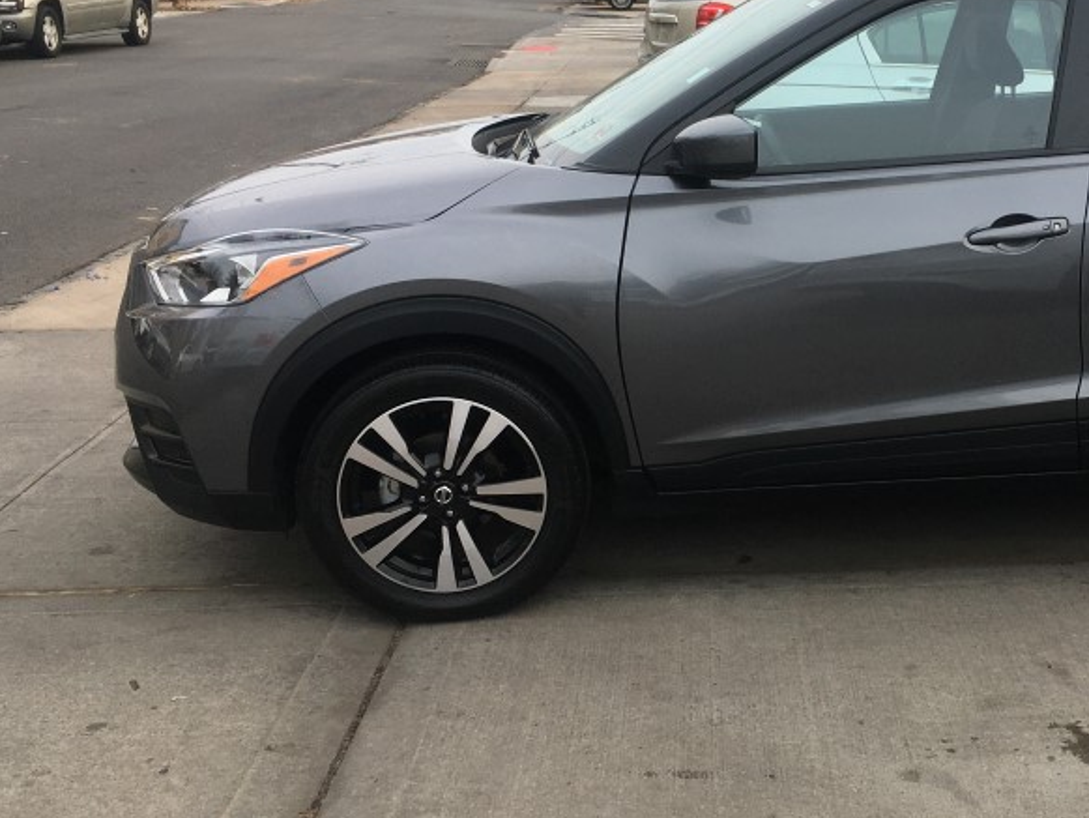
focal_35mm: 51
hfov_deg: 36.3
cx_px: 866
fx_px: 1605
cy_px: 316
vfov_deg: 28.5
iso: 25
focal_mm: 4.15
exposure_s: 1/565
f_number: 2.2
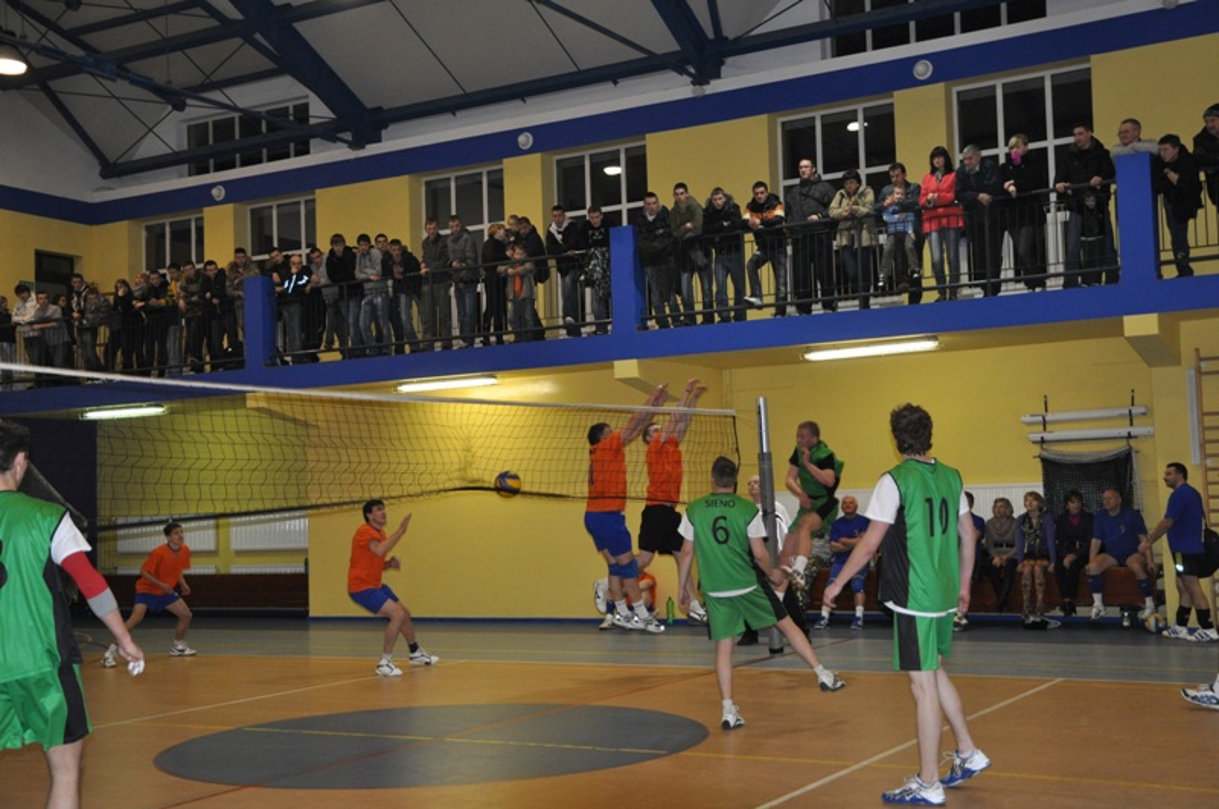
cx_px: 610
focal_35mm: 45
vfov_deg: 29.8
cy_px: 404
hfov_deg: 43.7
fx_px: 1522
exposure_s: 1/125
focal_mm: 30
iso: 800
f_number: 4.2
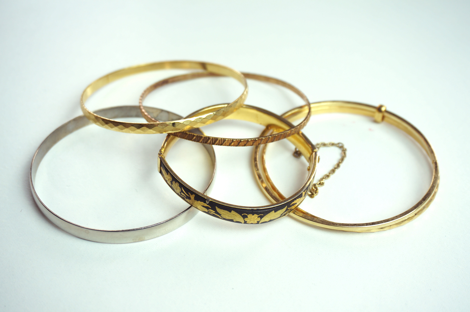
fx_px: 606
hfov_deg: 42.4
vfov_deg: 28.9
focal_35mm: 46
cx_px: 235
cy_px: 156
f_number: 5
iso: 125
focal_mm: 31
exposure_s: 1/60
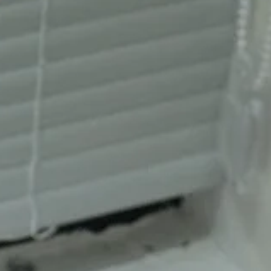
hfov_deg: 4.4
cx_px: -482
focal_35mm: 384
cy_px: -387
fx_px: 3401
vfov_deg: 4.5
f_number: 1.78
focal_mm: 6.76
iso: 64
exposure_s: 1/639
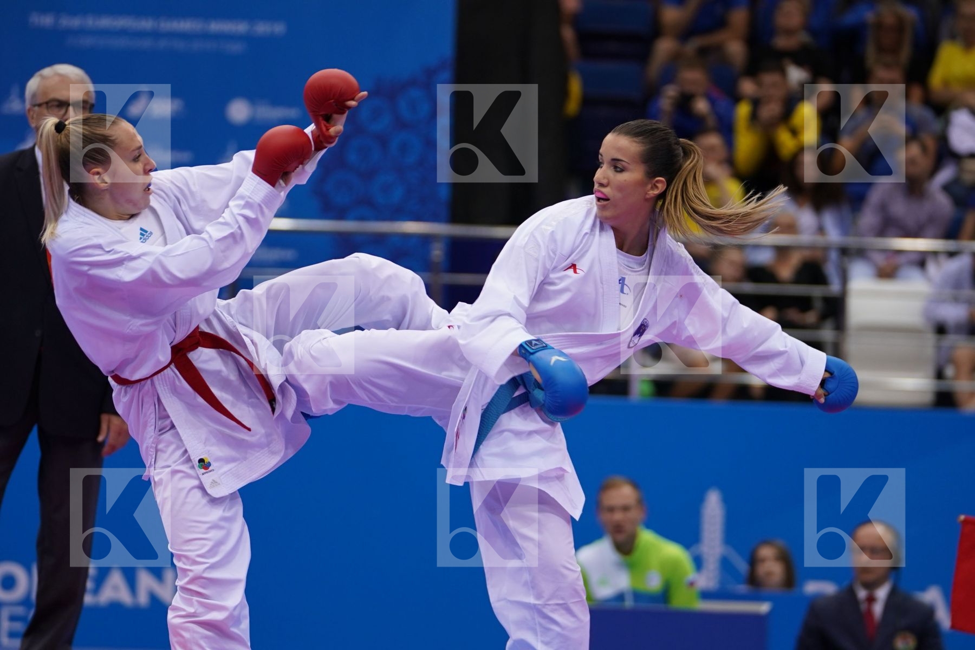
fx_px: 6256
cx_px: 488
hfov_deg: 8.9
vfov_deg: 5.9
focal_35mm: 231
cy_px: 325
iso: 800
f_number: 2.8
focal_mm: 154
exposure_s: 1/800
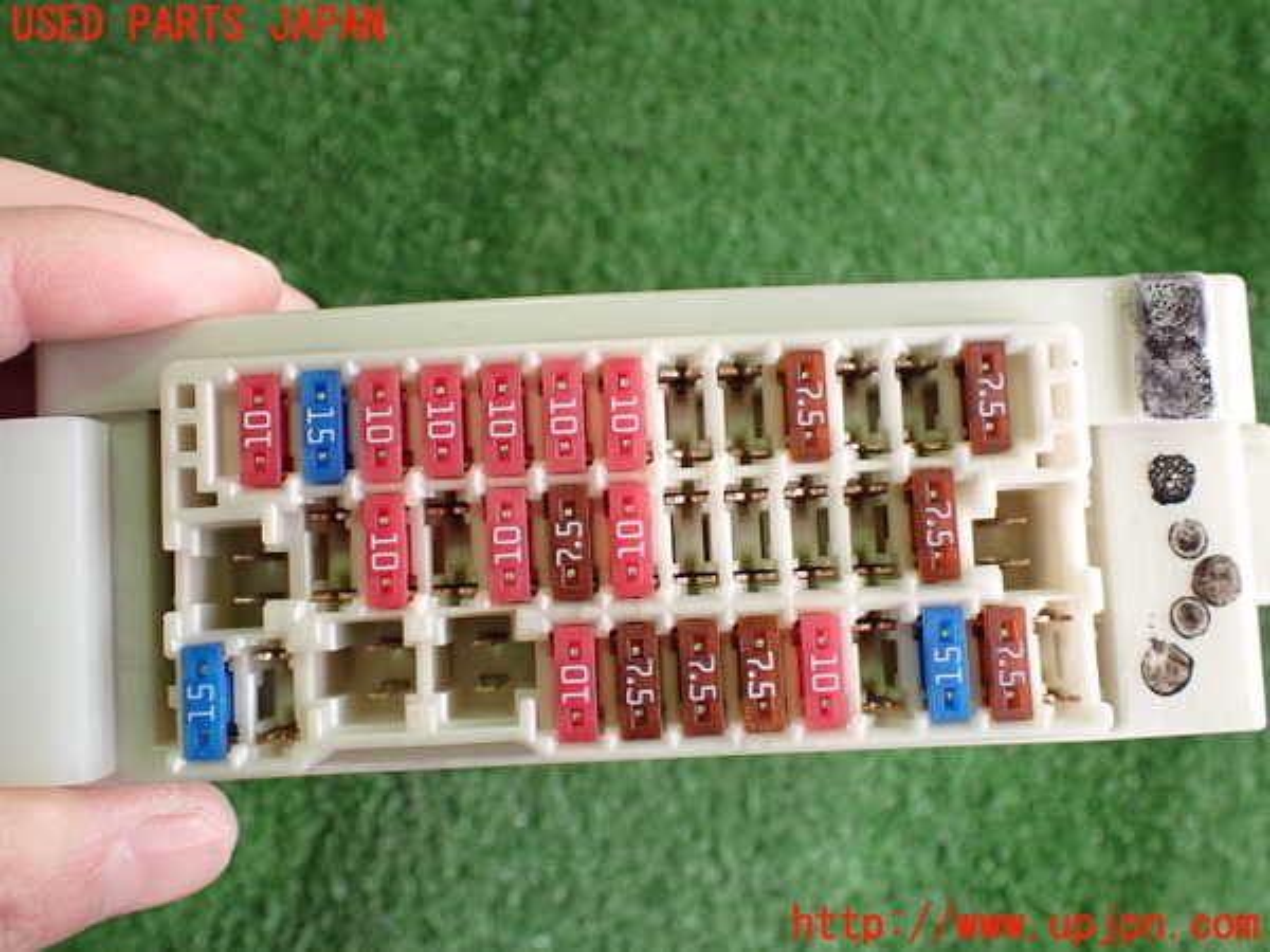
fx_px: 1101
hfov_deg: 60.0
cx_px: 635
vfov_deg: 46.8
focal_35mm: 30
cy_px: 476
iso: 640
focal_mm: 5.4
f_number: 2.3
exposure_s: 1/125
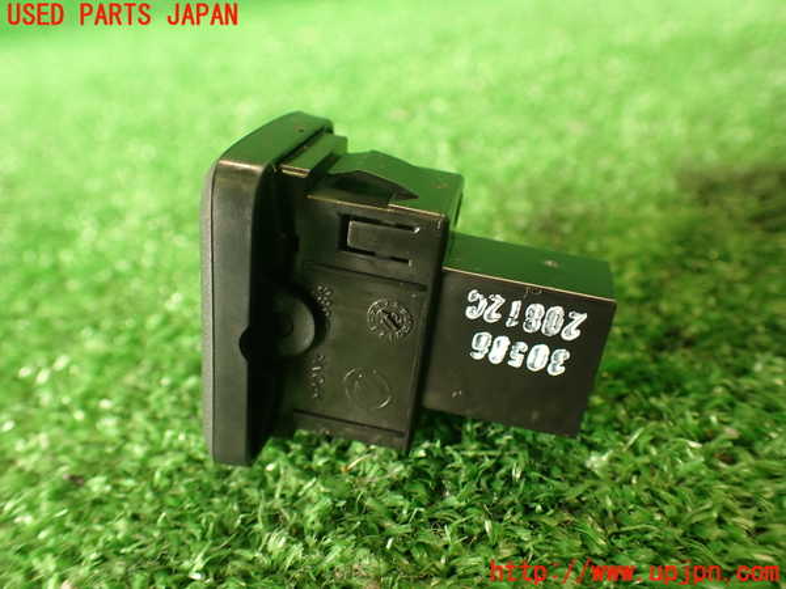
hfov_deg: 60.0
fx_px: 681
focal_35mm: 30
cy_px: 294
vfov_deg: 46.8
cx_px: 393
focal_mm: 5.4
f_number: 2.3
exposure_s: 1/30
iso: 200
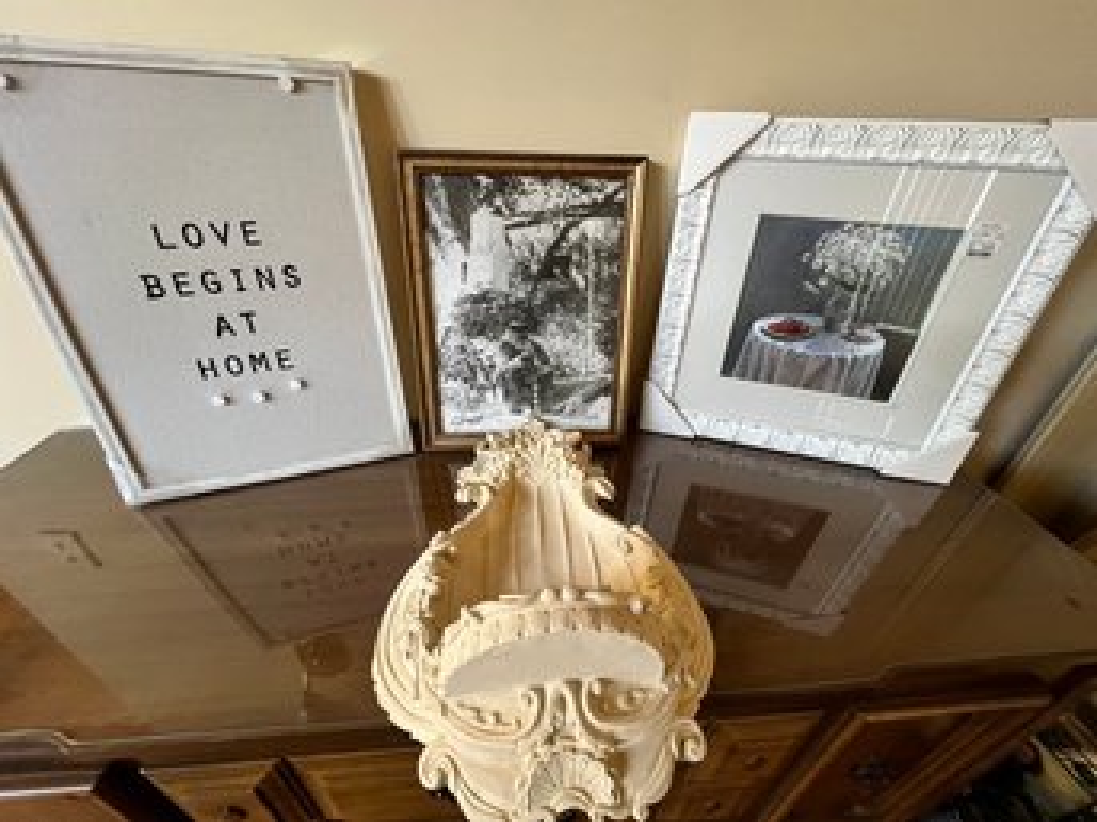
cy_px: 411
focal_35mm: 13
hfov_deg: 106.2
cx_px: 548
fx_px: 412
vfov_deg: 89.9
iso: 400
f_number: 1.8
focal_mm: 1.57
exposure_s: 1/60
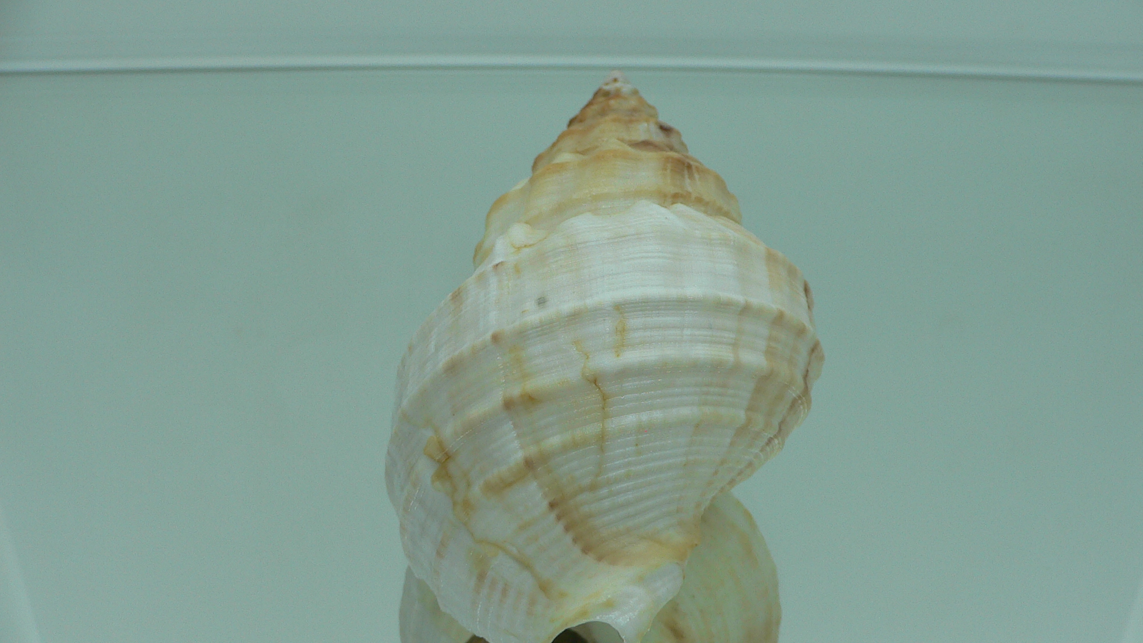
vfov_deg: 30.4
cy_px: 345
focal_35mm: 39
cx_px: 580
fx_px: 1182
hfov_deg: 51.6
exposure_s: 1/80
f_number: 2.8
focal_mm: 4.6
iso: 80
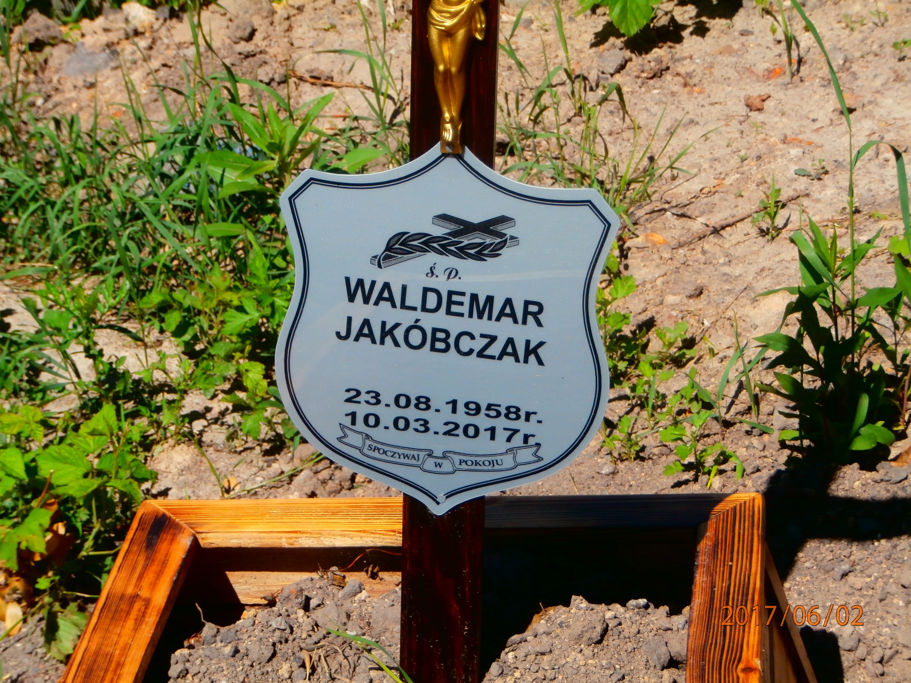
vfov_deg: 13.3
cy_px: 343
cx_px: 457
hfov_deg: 17.7
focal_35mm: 111
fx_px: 2921
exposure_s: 1/640
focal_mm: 19.54
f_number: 5.4
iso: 100
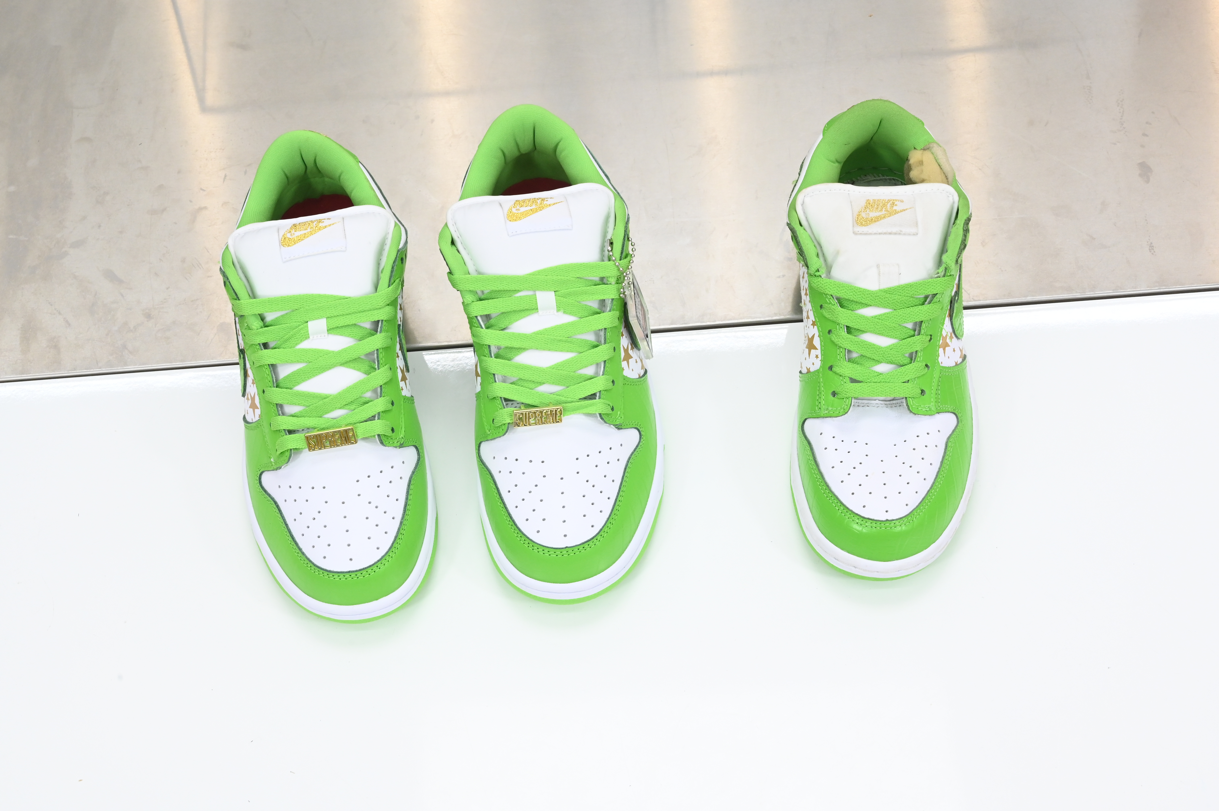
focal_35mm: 55
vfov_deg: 24.6
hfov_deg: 36.3
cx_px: 610
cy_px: 406
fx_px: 1861
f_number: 14
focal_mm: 55
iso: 2000
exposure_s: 1/80
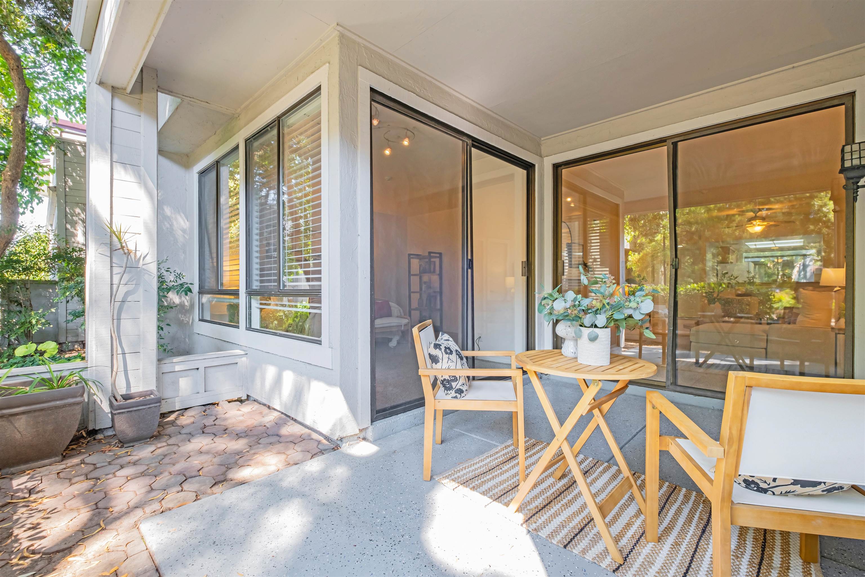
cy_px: 288
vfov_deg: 77.3
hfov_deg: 100.4
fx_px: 360
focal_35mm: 15
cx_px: 432
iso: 160
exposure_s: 1/8
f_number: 8
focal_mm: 10
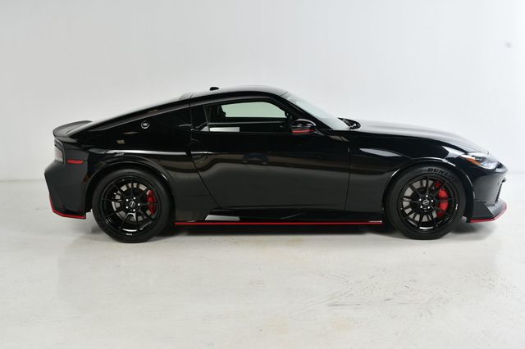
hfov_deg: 53.2
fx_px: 525
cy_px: 174
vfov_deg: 36.8
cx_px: 262
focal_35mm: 36
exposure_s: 1/160
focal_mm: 24
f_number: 10
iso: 100
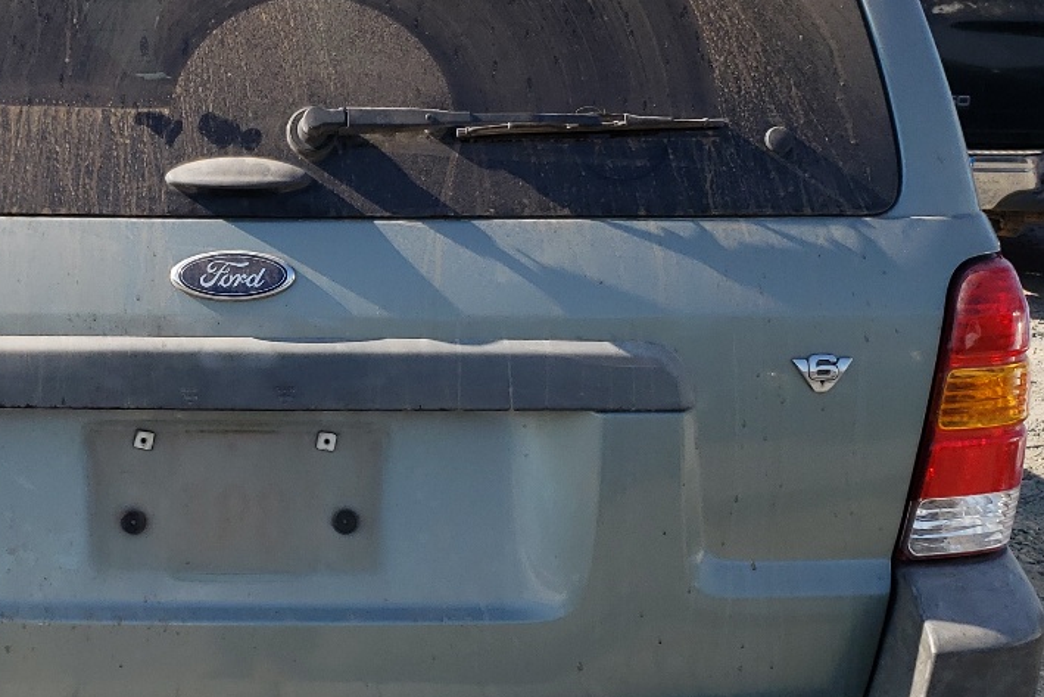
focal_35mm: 61
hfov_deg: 31.9
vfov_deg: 22.2
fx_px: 1769
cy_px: 410
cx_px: 190
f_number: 1.5
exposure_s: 1/2000
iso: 50
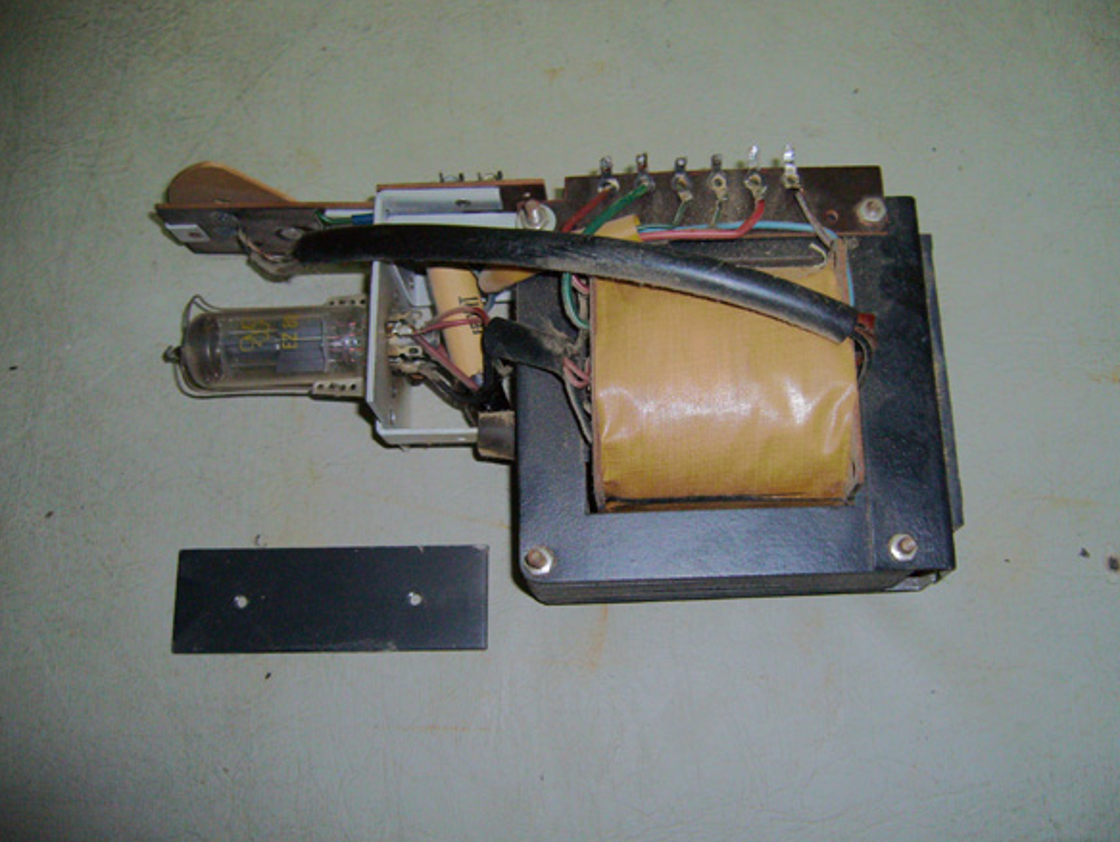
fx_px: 1165
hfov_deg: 51.3
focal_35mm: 36
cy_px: 429
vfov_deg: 39.7
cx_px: 572
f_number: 2.8
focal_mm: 5.8
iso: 100
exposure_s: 1/30
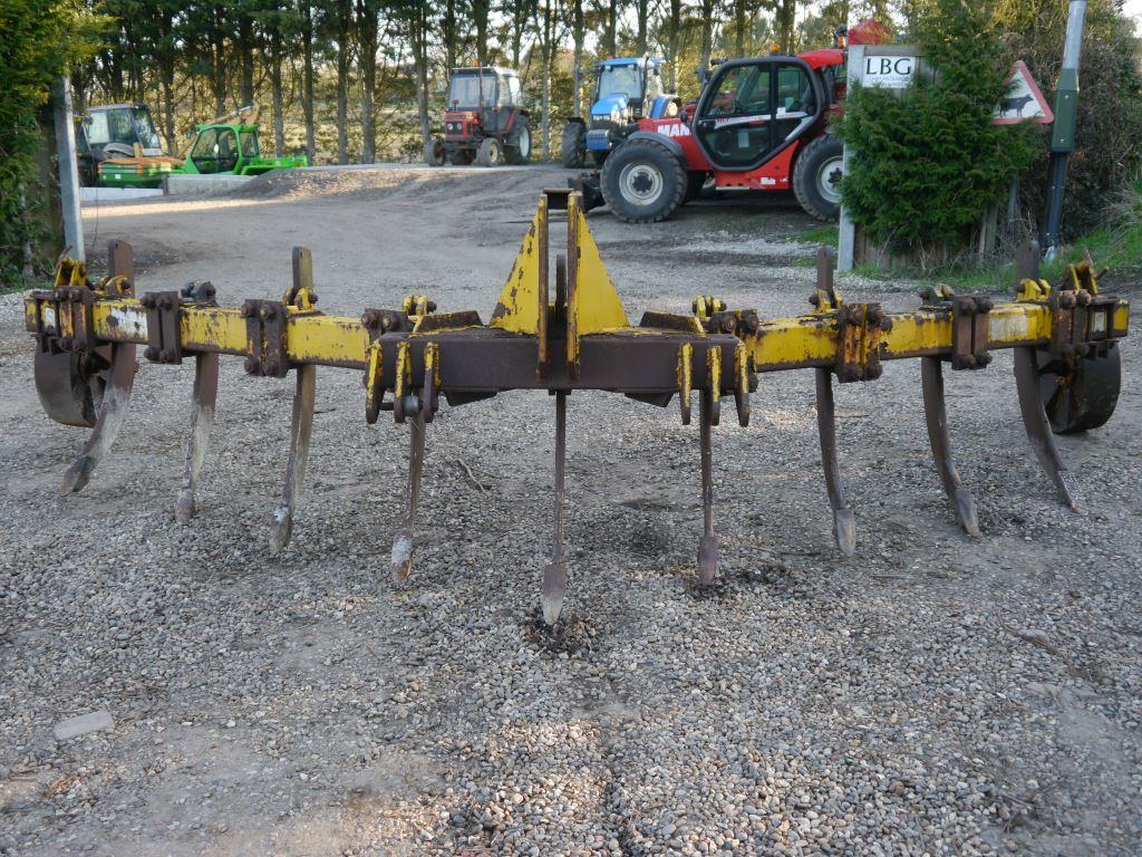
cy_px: 428
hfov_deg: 49.0
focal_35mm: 38
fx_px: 1254
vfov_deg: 37.7
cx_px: 571
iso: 160
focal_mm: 19
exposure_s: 1/80
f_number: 4.2
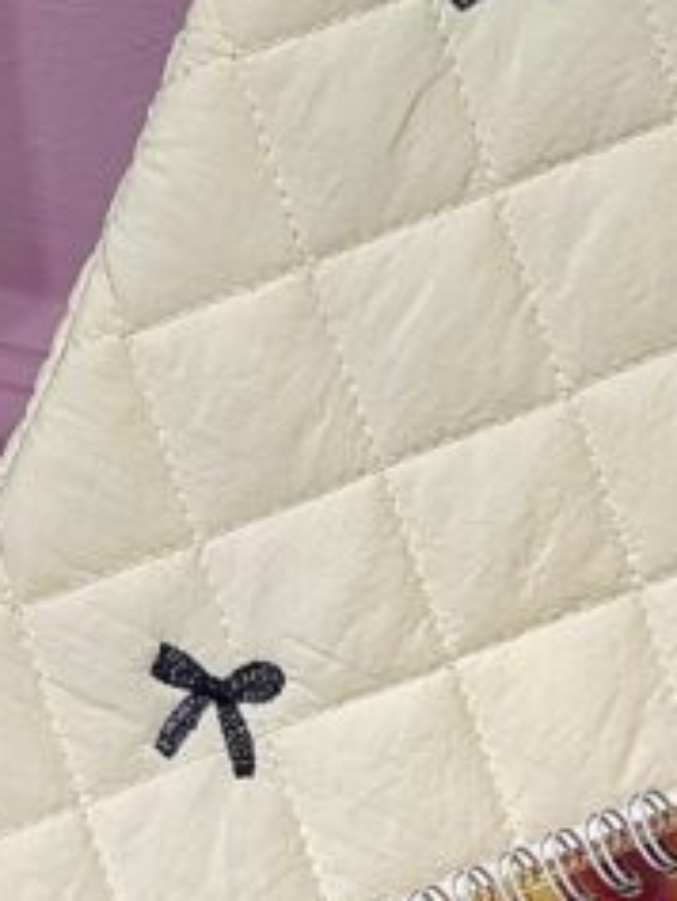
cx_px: 1118
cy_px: 1429
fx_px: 5627
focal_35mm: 216
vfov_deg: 8.9
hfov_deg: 6.8
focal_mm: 7.5
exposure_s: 1/100
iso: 80
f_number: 2.2
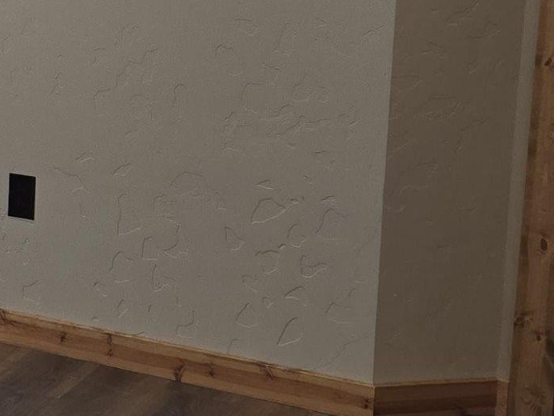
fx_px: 1633
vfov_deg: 14.3
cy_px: 30
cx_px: -432
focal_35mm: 102
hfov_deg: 16.3
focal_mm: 5.4
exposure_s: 1/60
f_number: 1.8
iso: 50
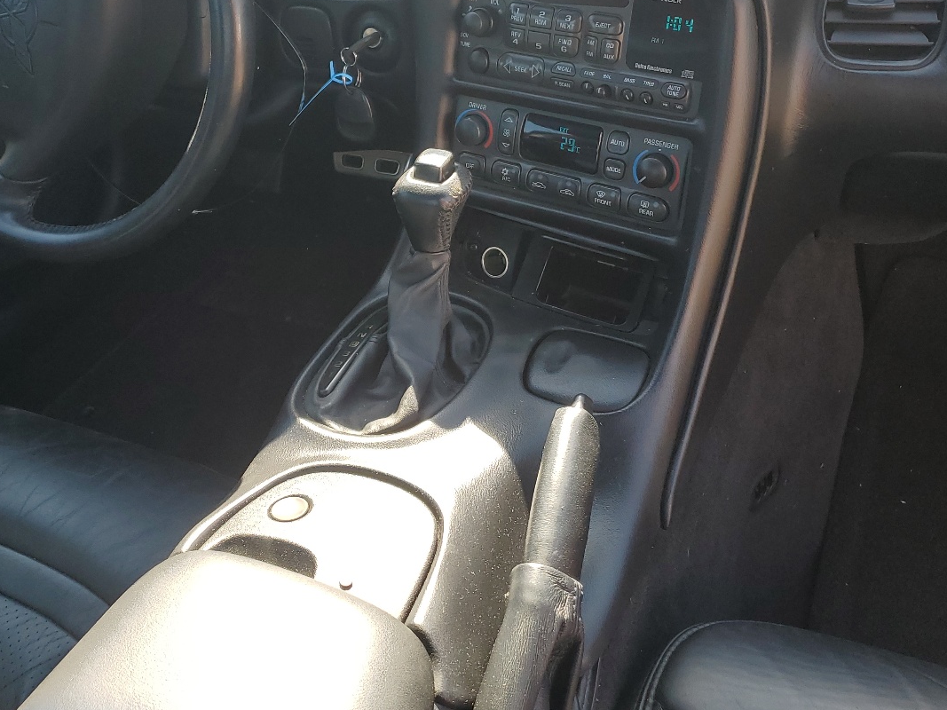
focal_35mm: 39
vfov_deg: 36.1
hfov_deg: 47.8
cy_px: 194
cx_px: 415
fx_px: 1067
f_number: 1.5
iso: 50
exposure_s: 1/278
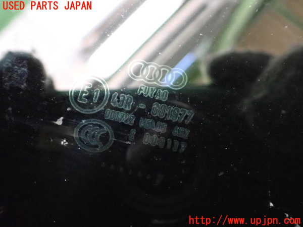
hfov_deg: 60.0
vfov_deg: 46.8
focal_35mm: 30
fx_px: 263
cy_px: 114
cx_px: 152
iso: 3200
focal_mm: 5.4
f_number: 2.3
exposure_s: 1/25
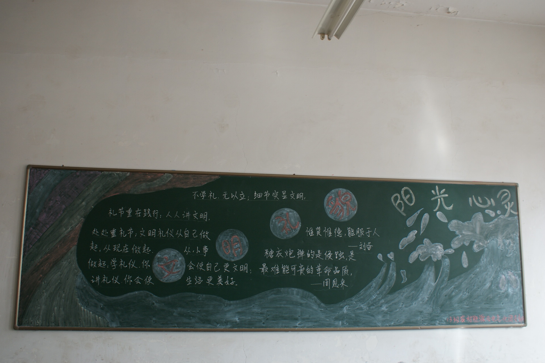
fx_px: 500
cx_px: 272
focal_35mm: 33
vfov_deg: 40.0
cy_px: 182
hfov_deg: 57.2
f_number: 4
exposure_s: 1/40
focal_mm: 22
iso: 125
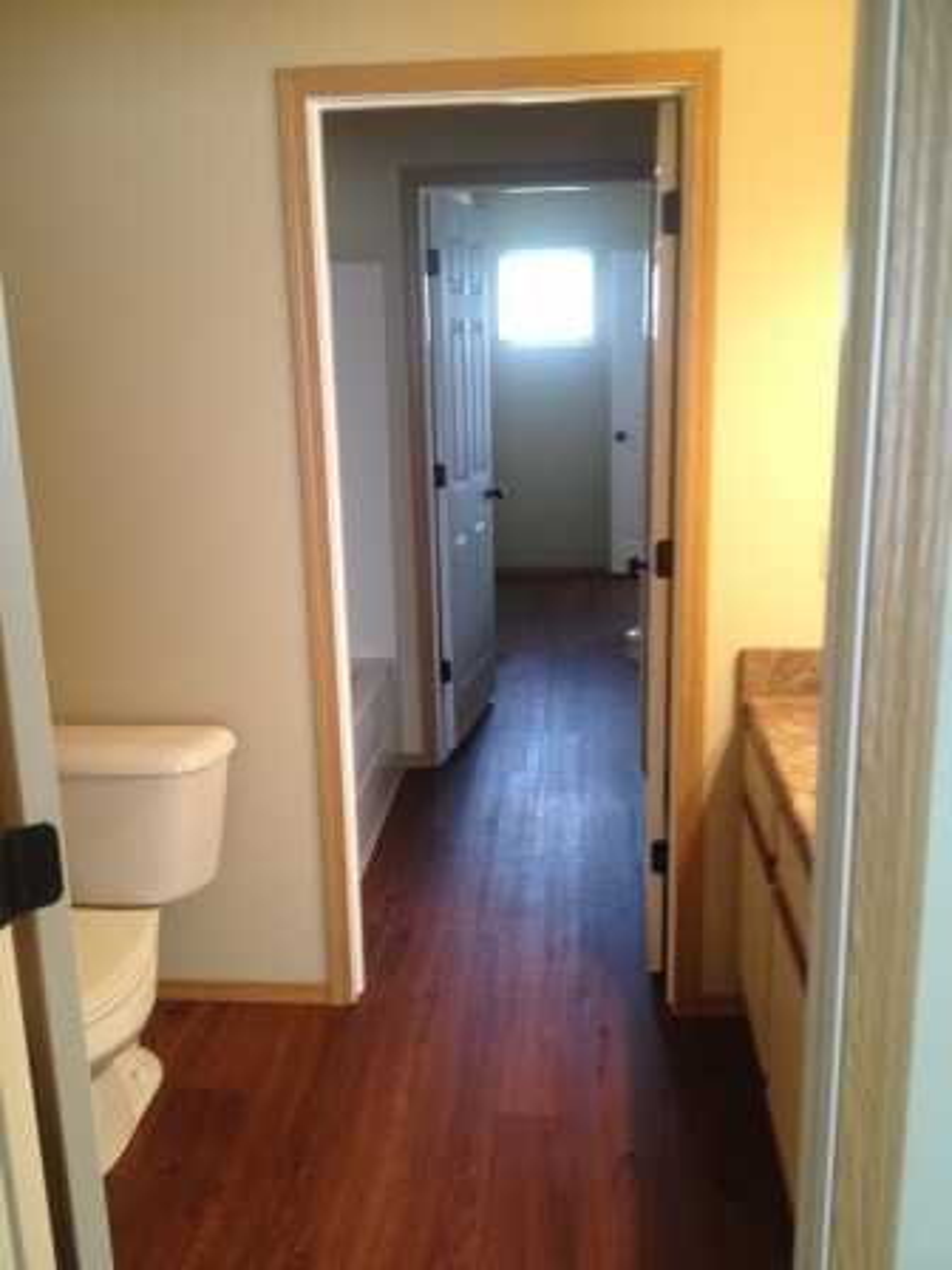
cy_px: 635
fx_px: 1283
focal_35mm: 35
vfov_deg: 52.6
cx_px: 476
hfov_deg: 40.7
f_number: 2.4
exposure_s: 1/20
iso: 100
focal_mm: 4.28
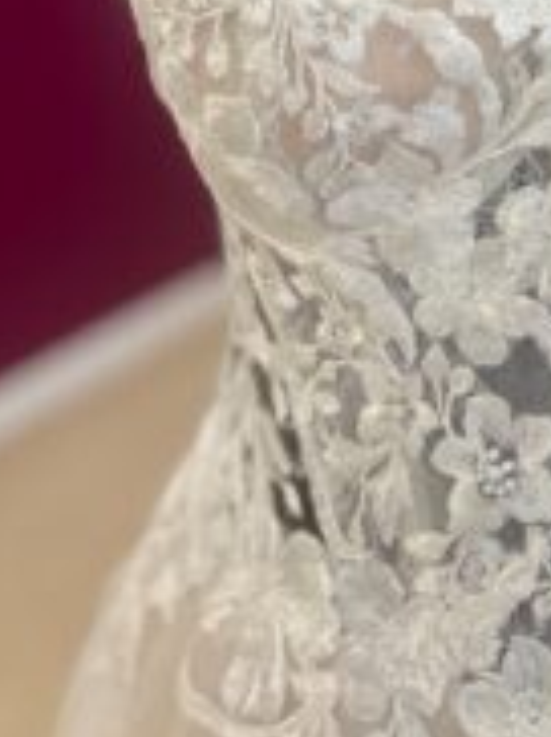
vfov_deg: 28.8
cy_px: -67
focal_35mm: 61
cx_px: 543
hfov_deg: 23.1
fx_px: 1298
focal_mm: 5.1
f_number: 1.6
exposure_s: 1/100
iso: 100
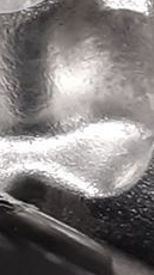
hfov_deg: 4.8
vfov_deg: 8.3
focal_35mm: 252
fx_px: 1833
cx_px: 152
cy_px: 446
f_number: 1.7
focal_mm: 3.93
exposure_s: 1/50
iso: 125
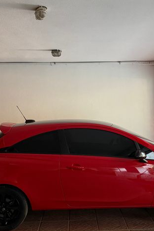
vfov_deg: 55.8
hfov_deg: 38.6
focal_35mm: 34
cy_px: 114
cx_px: 95
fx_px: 218
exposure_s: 1/33
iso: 640
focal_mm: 6.76
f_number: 1.78
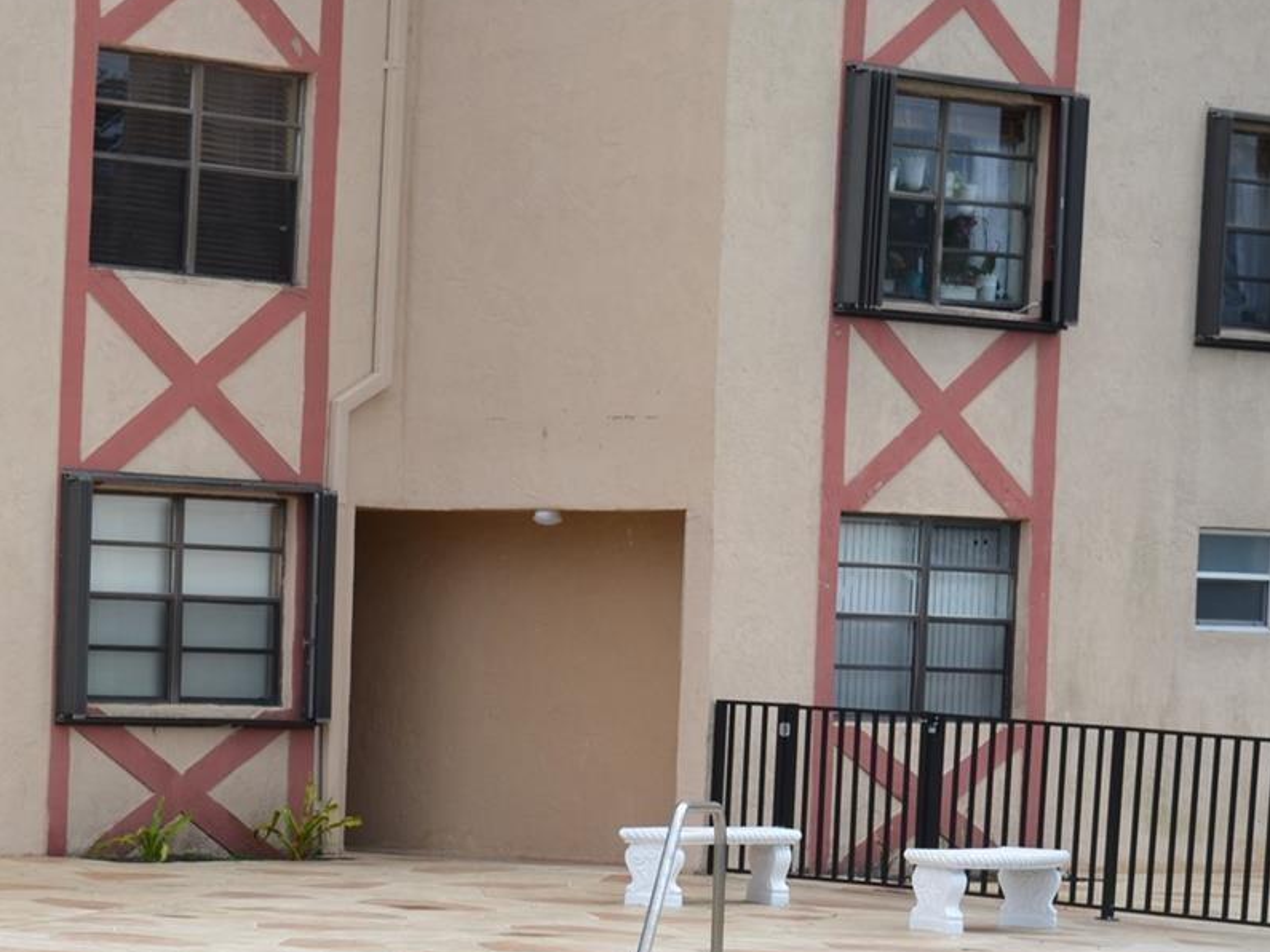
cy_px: 754
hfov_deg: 13.0
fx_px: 5539
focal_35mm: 151
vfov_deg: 9.8
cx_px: 126
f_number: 6.3
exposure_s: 1/160
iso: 100
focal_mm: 52
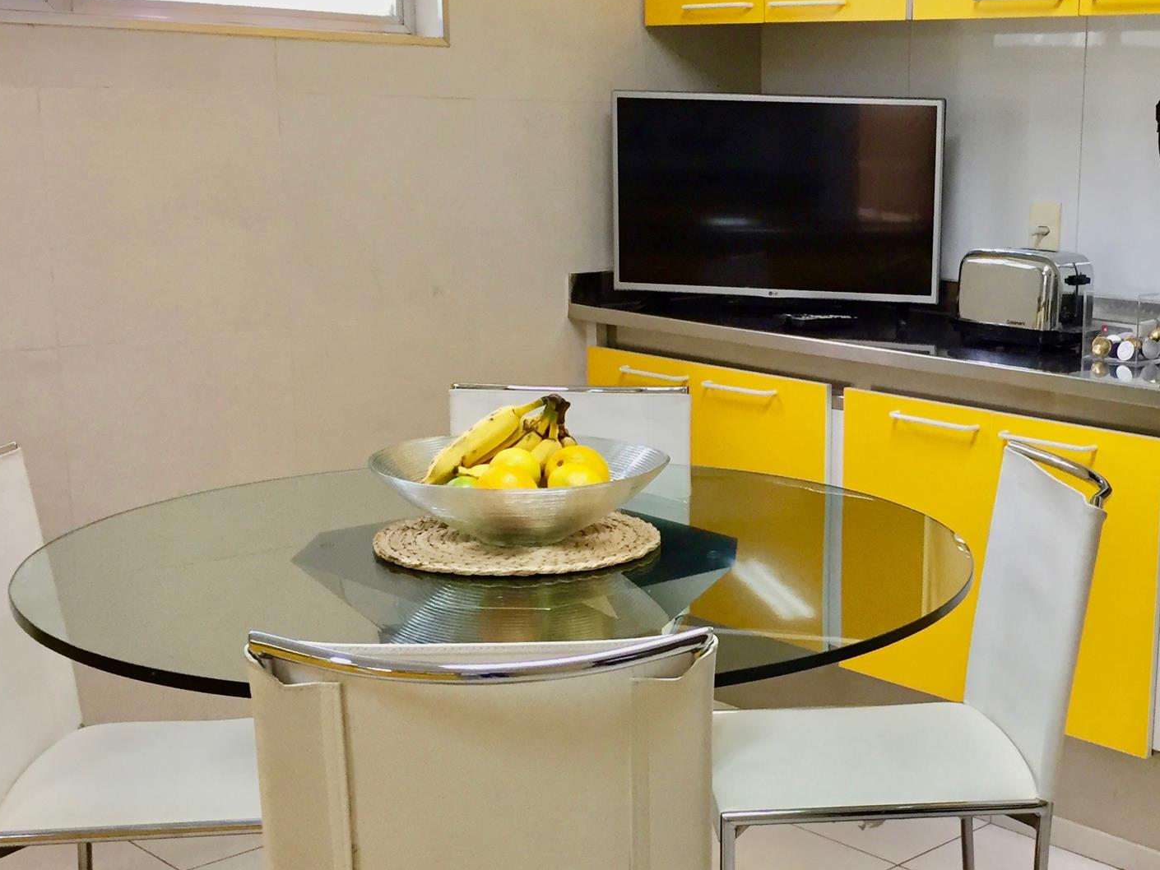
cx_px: 878
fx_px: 1709
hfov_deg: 36.6
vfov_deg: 28.5
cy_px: 517
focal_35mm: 51
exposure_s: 1/30
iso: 50
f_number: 2.2
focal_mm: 4.15
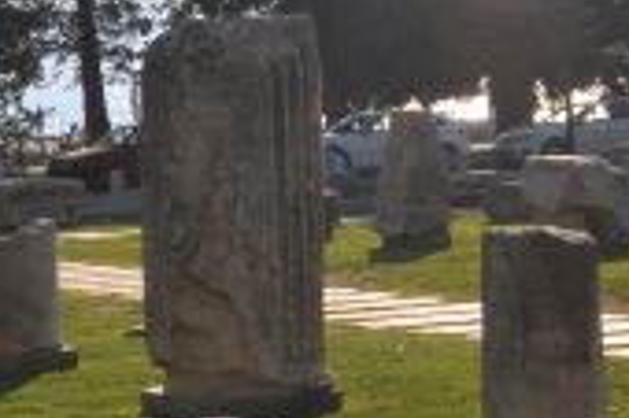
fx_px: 2950
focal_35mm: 169
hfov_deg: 12.1
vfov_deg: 8.1
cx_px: 525
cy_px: 113
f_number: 11
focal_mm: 24
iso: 200
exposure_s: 1/500
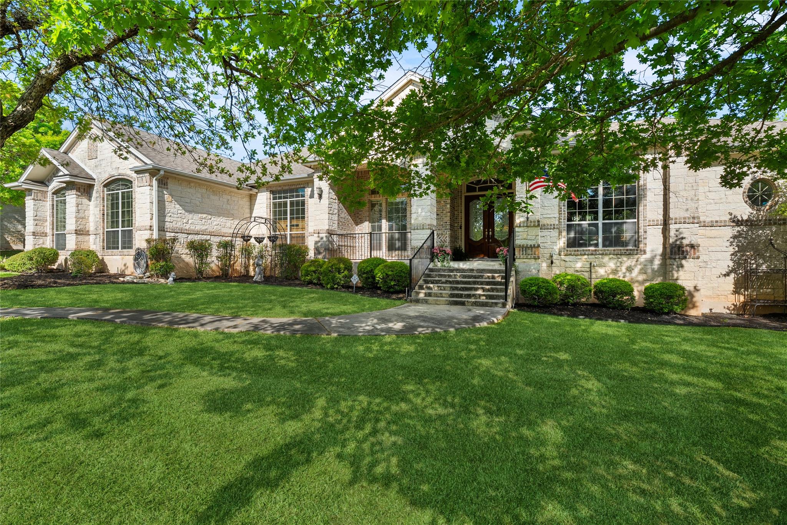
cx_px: 394
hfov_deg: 96.7
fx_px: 350
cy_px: 262
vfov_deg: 73.7
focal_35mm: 16
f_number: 11
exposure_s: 1/40
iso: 200
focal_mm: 16
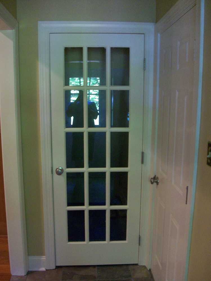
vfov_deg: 54.0
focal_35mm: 34
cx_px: 106
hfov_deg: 41.8
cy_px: 140
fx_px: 276
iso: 200
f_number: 2.8
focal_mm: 5.7
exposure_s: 1/8
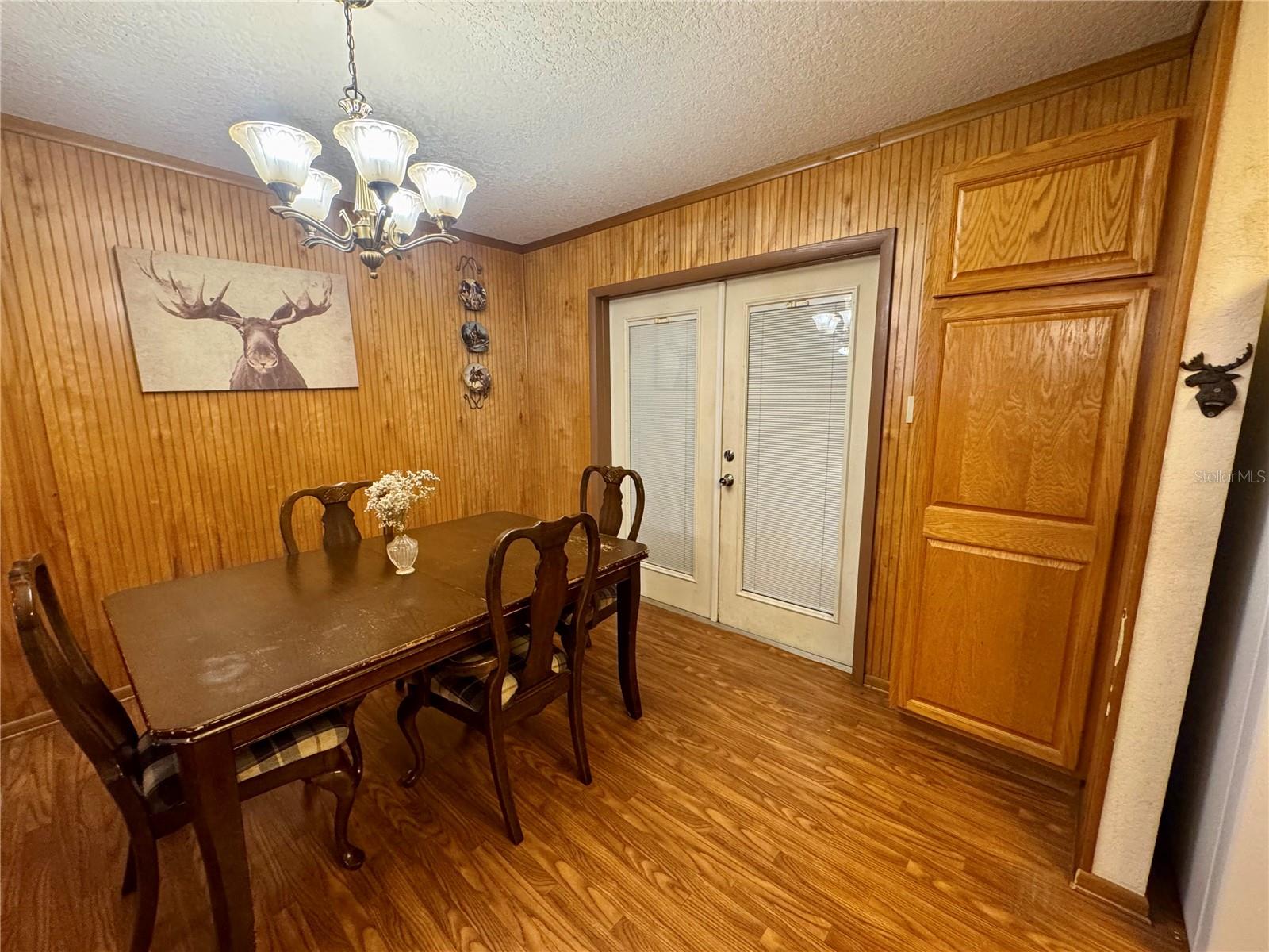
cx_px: 634
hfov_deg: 102.1
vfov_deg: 85.7
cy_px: 476
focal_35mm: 14
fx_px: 513
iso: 500
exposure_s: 1/60
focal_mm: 2.22
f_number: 2.2
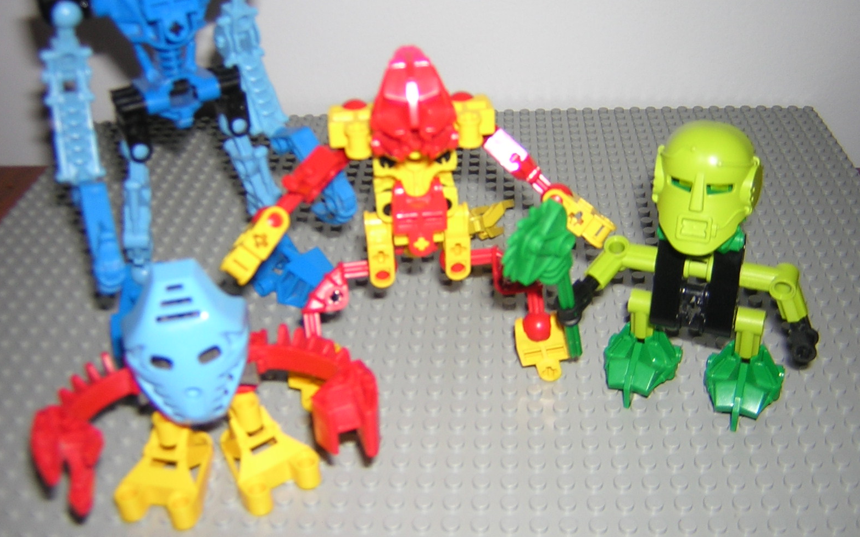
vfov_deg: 32.7
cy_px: 221
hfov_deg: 50.4
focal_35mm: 39
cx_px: 429
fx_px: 914
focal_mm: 4.7
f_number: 2.6
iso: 100
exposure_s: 1/60.1
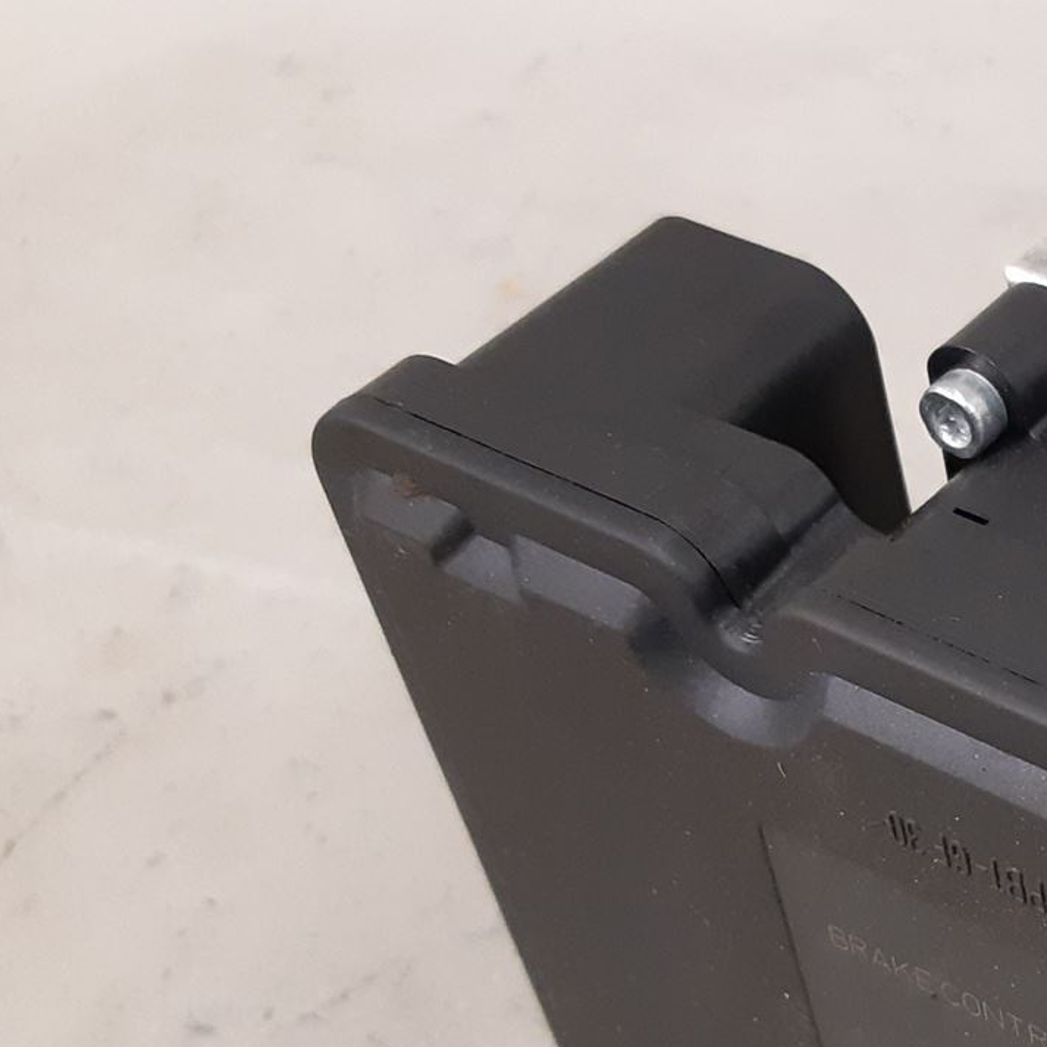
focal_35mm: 66
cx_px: 1235
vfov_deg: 25.7
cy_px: 833
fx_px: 2258
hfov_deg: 23.9
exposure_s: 1/50
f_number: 1.7
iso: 250
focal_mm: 3.93
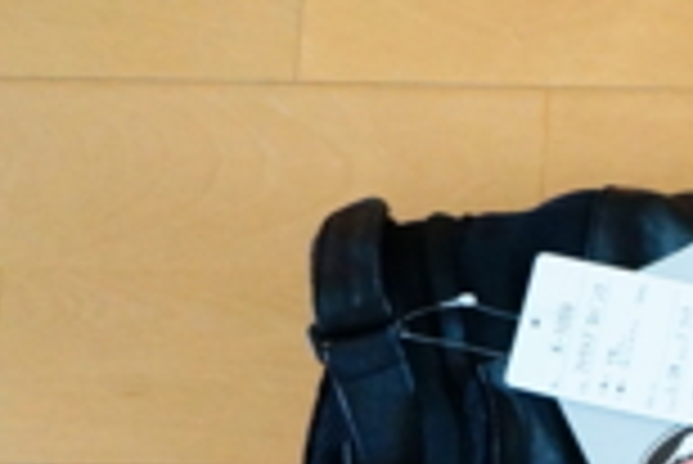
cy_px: 795
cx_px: 1701
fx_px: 3006
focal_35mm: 156
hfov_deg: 11.0
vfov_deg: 8.5
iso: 1600
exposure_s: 1/60
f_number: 4
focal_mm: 20
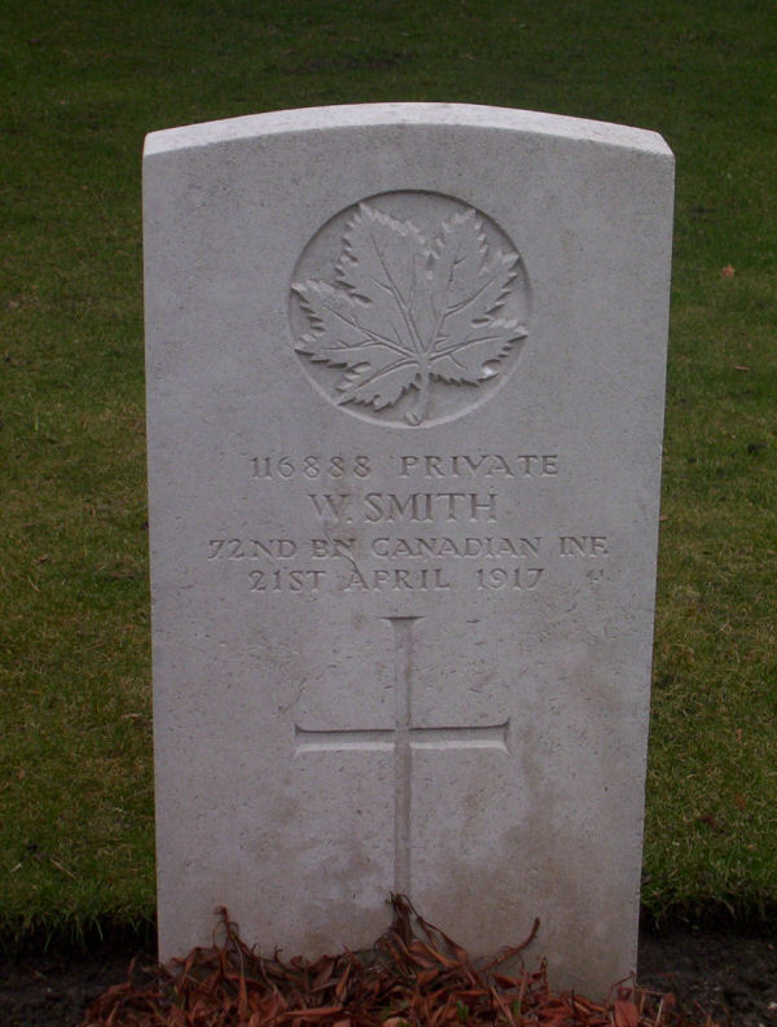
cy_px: 514
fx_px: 2976
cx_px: 388
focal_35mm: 100
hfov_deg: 14.9
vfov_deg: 19.6
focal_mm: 13.24
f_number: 4.07
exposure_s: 1/372
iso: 100
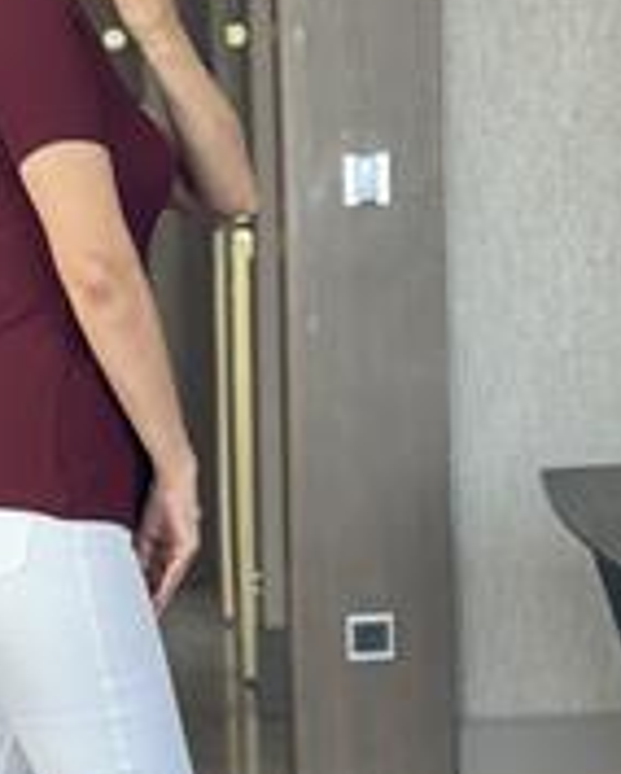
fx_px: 3073
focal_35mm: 134
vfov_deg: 14.3
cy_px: 617
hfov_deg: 11.4
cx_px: 17
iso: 125
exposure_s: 1/111
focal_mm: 6.86
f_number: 1.78
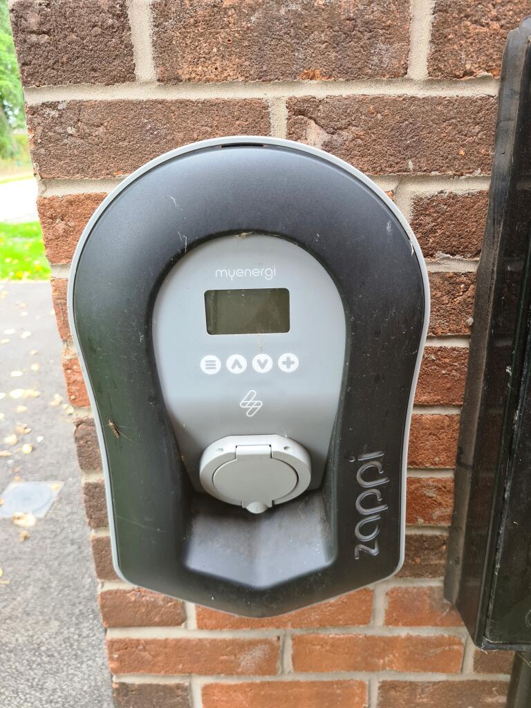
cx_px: 266
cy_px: 354
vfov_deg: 67.3
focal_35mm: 26
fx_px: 532
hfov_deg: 53.1
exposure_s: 1/100
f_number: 1.8
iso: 50
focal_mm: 5.4
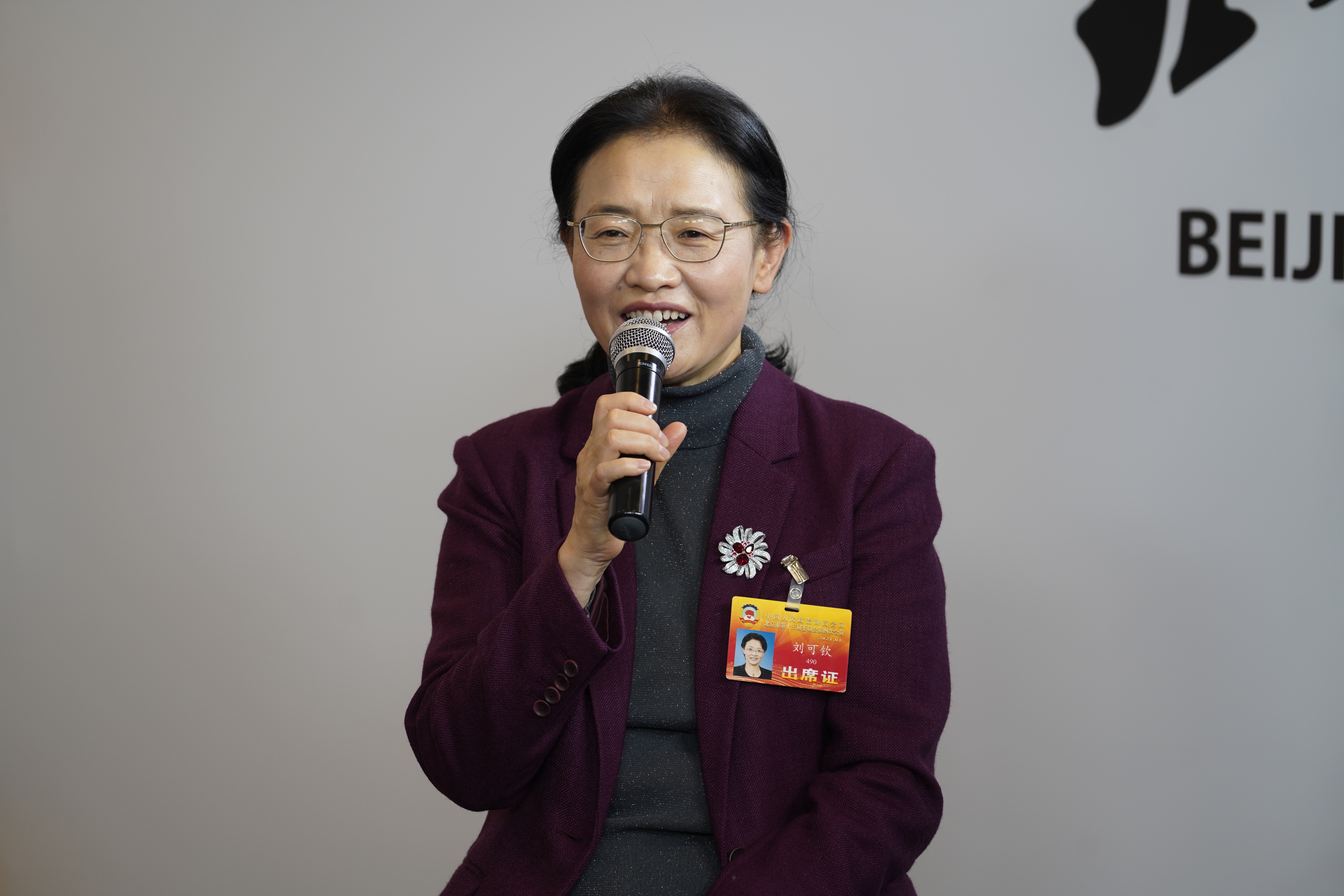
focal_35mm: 126
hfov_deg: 16.3
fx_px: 4705
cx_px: 672
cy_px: 448
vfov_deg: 10.9
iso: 500
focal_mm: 126
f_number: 4
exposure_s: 1/125
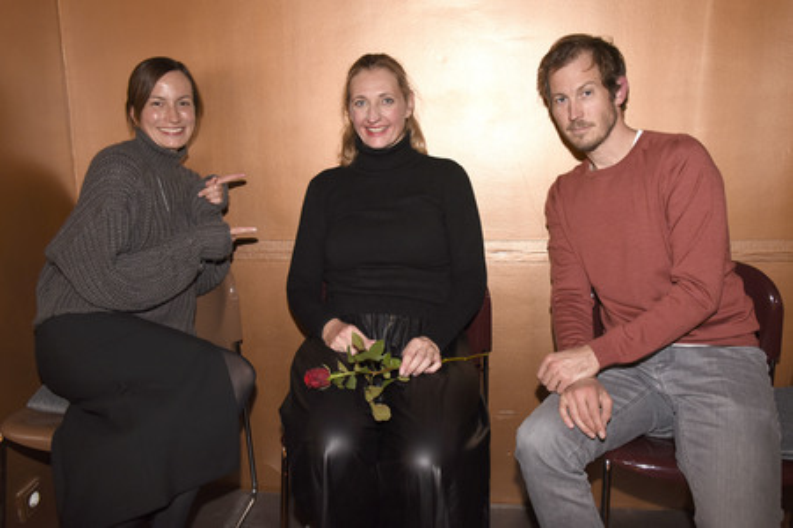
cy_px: 264
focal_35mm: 27
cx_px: 396
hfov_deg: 67.4
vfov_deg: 47.9
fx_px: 594
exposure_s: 1/125
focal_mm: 27
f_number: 6.3
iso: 1600
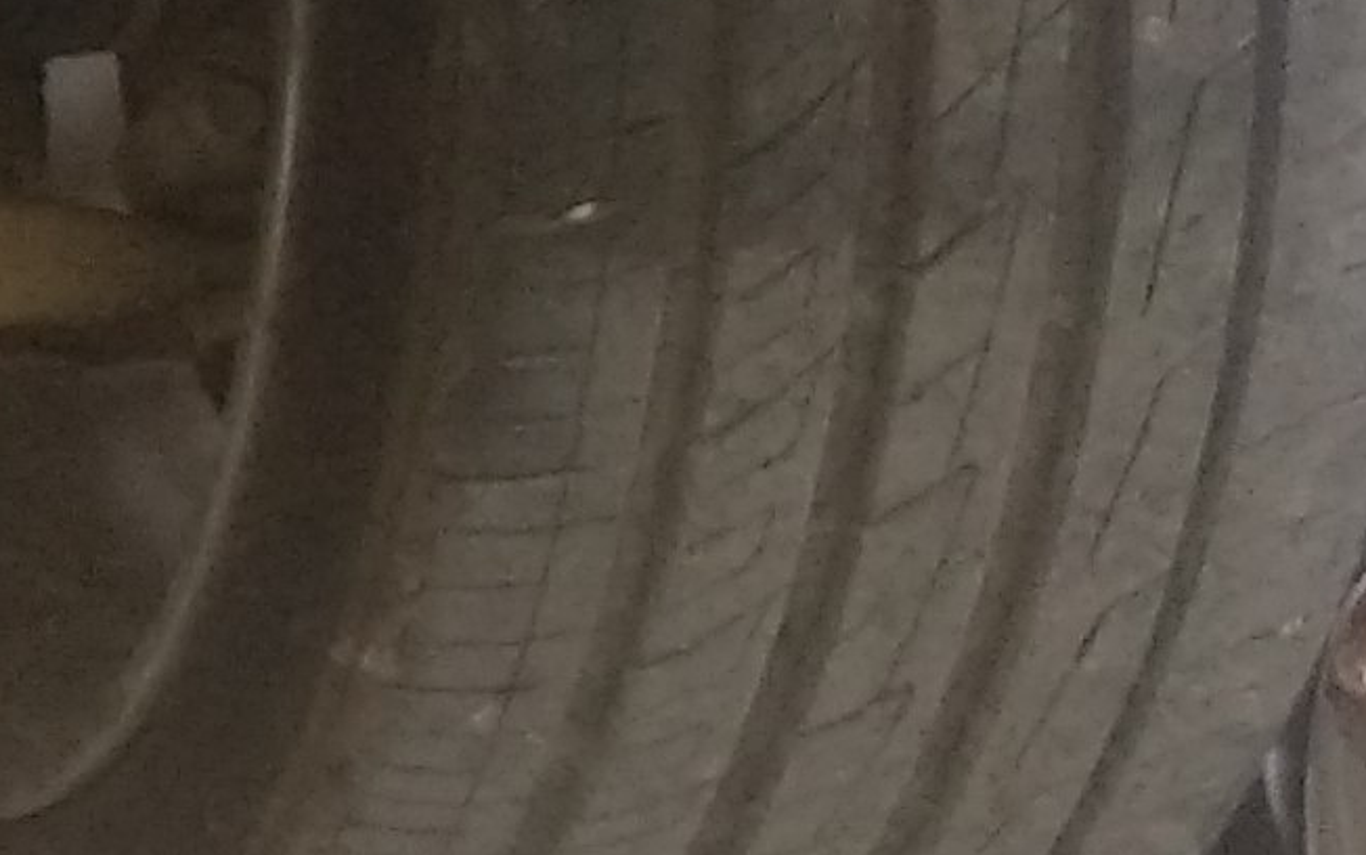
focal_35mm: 143
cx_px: -2602
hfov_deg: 10.6
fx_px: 5325
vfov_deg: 9.0
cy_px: -258
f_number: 2.2
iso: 320
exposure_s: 1/100
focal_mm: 3.81
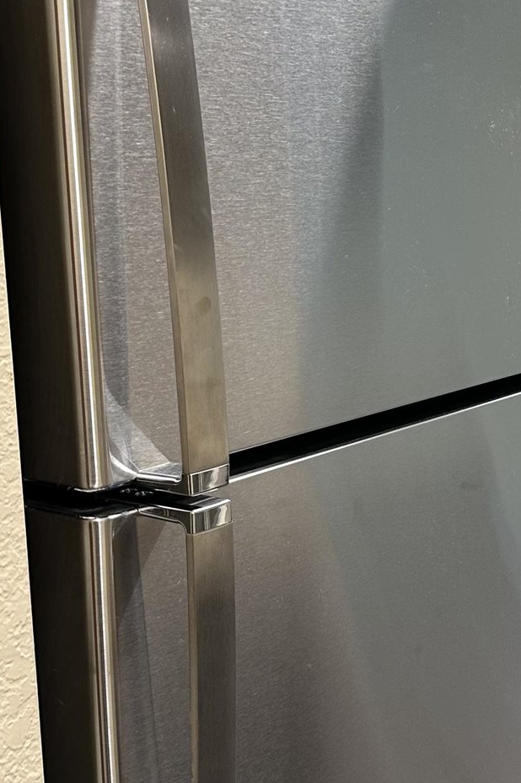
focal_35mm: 62
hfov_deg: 21.2
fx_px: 1347
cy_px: 390
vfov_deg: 32.4
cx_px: 518
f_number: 1.78
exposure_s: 1/60
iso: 125
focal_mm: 6.86
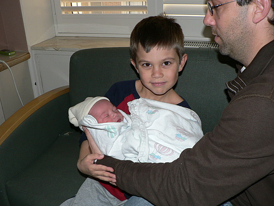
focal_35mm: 36
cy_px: 103
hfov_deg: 51.4
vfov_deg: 39.7
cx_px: 137
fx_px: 285
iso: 100
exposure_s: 1/60
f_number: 2.8
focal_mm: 6
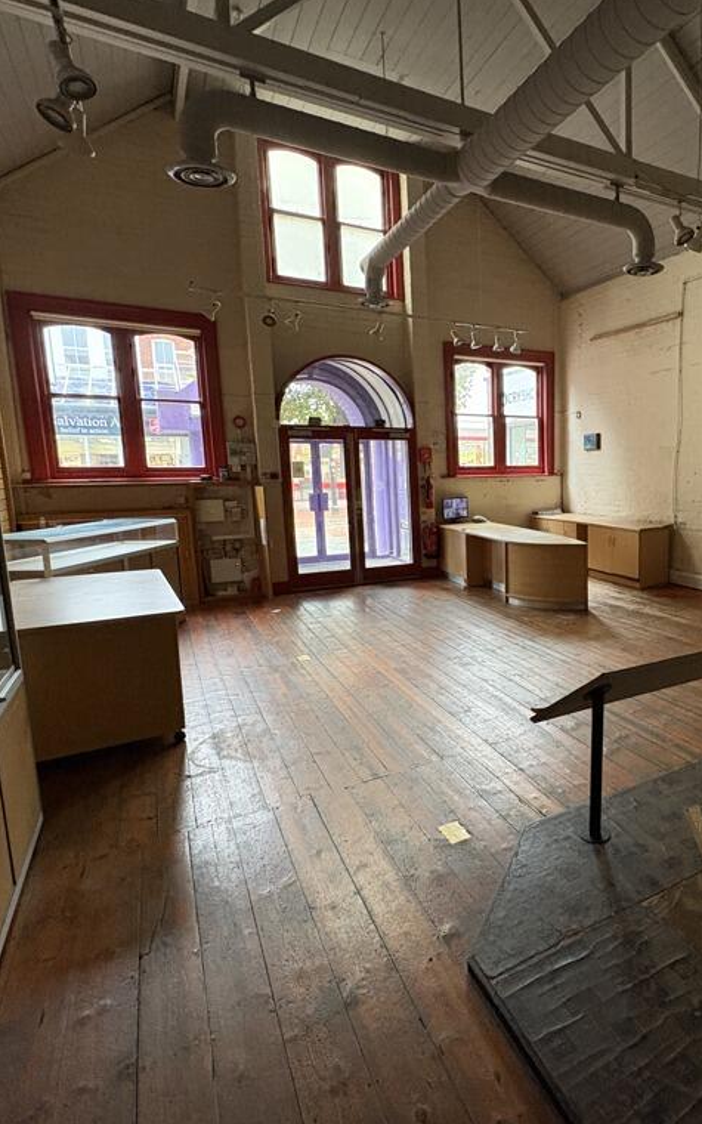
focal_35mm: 20
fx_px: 612
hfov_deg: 56.2
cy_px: 559
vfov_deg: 85.1
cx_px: 541
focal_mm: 2.22
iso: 500
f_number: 2.2
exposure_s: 1/60
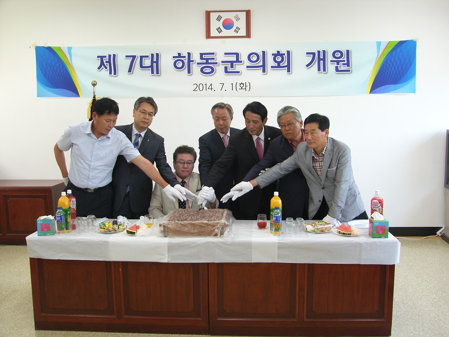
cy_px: 168
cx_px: 224
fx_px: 454
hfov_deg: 52.6
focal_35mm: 35
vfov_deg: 40.7
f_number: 2.2
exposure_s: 1/30
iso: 50
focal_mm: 9
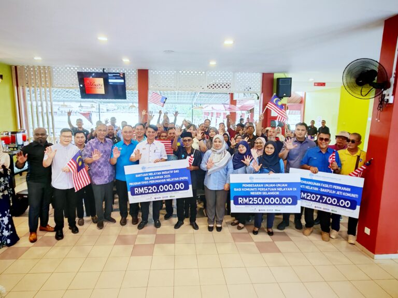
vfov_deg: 66.0
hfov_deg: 81.7
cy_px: 149
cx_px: 199
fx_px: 230
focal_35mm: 20
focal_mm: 1.82
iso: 160
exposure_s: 1/50
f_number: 2
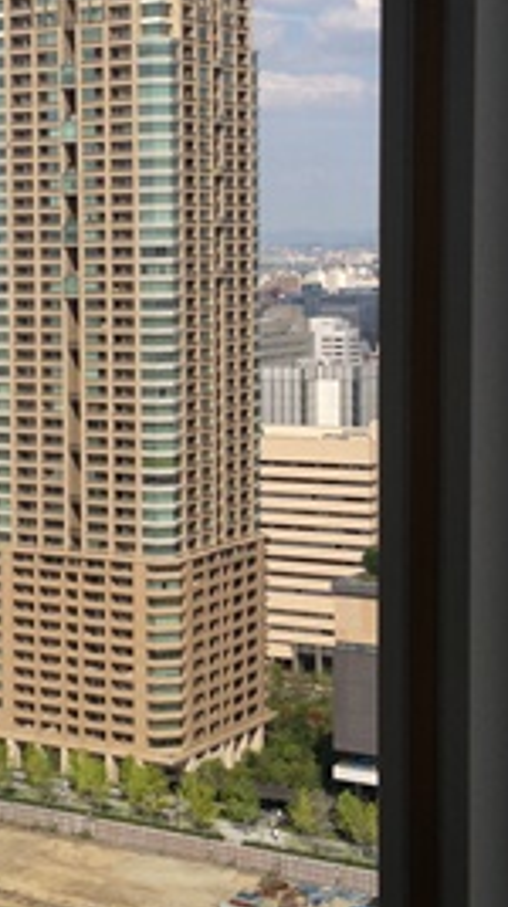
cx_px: 3
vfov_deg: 24.7
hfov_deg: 13.8
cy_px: 352
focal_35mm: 86
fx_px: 2067
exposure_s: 1/488
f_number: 2.4
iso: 50
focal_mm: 4.12
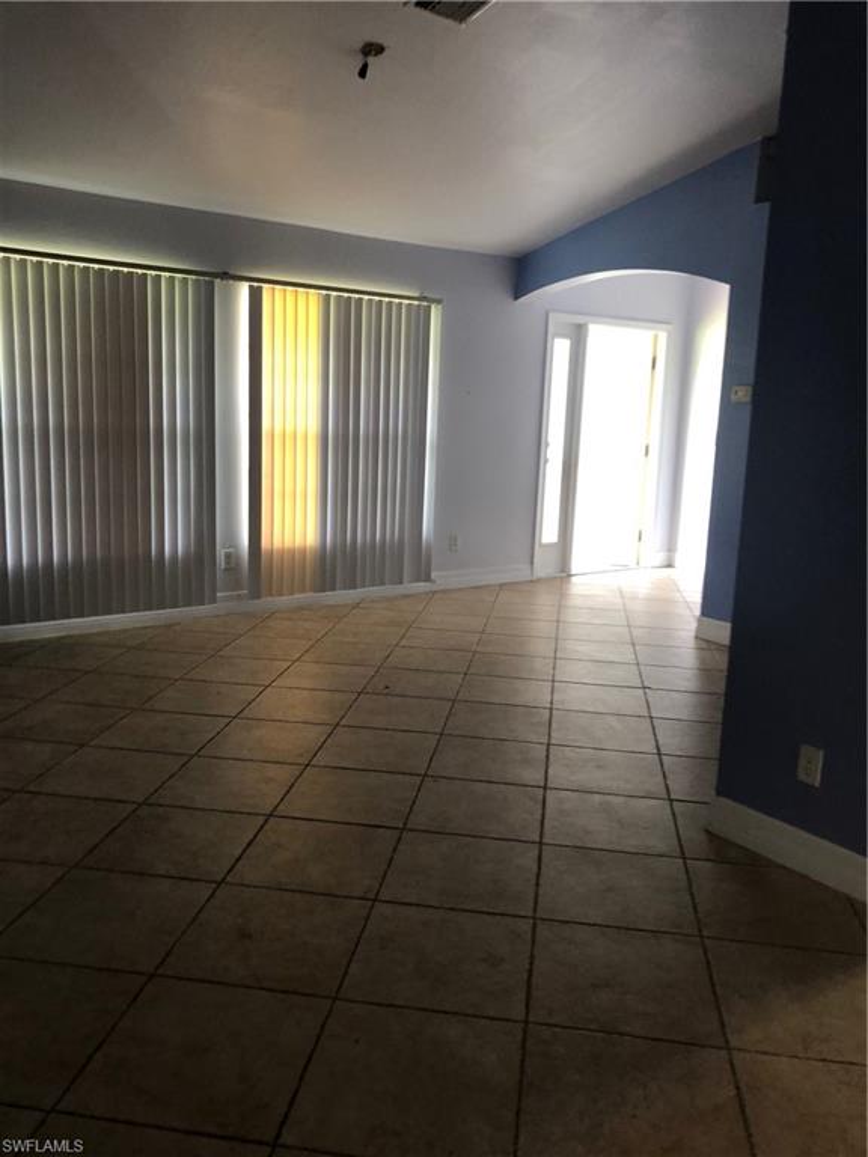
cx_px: 434
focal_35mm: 28
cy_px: 578
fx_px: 936
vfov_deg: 63.4
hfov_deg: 49.7
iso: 40
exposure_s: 1/20
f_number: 1.8
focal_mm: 3.99
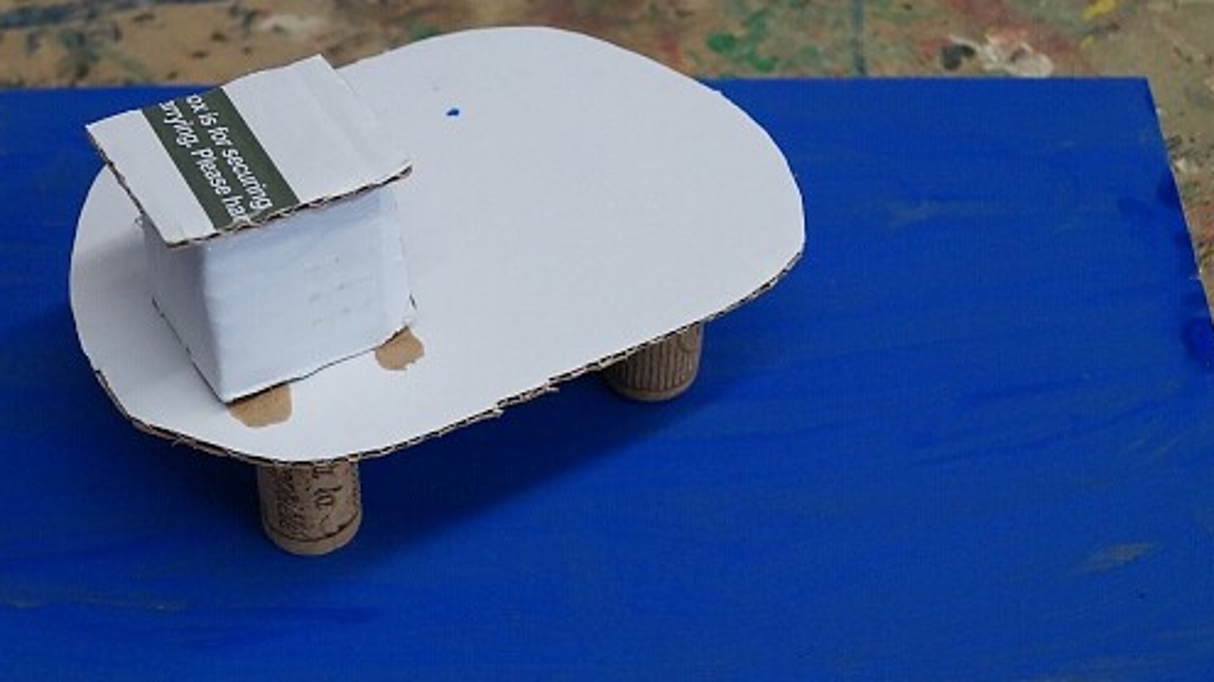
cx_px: 441
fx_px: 2124
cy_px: 471
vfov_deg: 18.2
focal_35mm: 66
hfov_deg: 31.7
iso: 640
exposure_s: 1/160
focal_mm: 26
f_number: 4.5
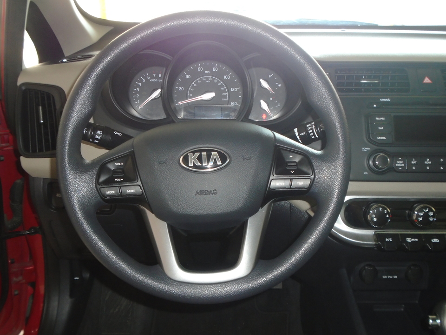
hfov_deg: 51.4
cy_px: 168
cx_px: 223
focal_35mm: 36
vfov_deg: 39.7
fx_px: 464
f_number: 3.8
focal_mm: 6.4
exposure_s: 1/40
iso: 250
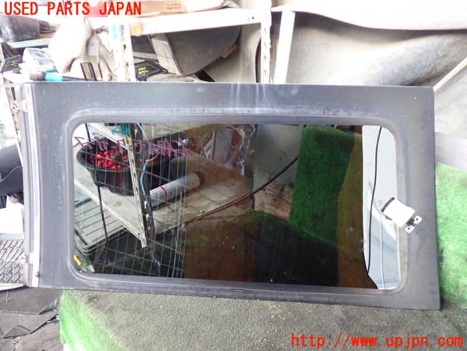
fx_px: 405
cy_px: 176
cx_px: 234
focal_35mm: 30
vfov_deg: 46.8
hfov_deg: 60.0
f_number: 2.3
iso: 640
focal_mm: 5.4
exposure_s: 1/30
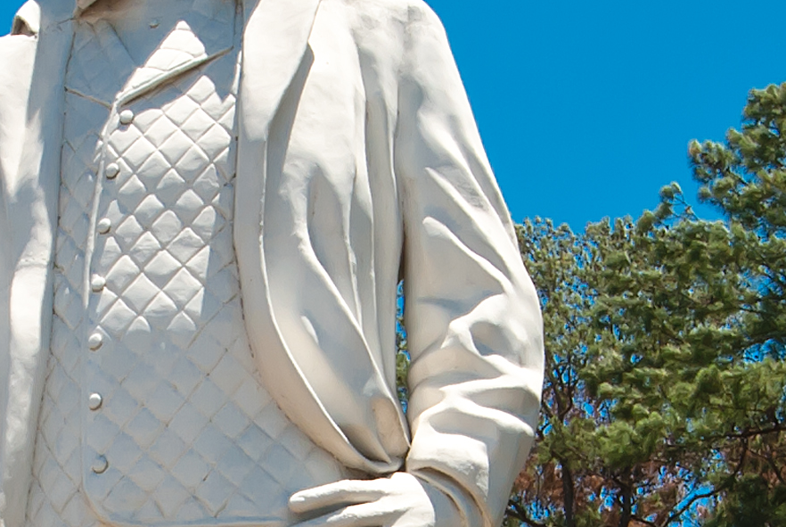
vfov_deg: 8.5
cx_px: 37
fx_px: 3455
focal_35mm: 158
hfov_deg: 12.8
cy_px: 822
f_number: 16
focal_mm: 24
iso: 100
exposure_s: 1/60
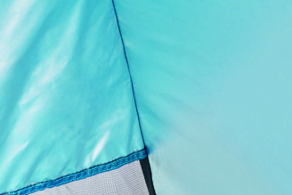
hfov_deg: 10.7
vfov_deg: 7.2
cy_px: 125
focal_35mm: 192
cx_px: 142
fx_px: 1558
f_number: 11
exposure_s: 1/125
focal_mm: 105
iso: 200
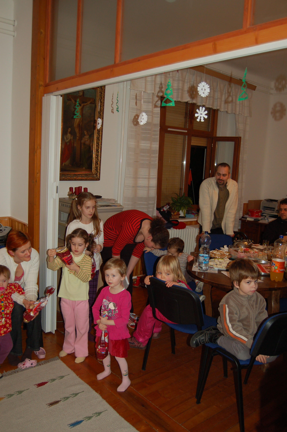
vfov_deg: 62.0
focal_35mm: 30
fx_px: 359
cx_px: 144
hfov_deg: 43.5
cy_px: 216
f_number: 3.8
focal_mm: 20
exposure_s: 1/60
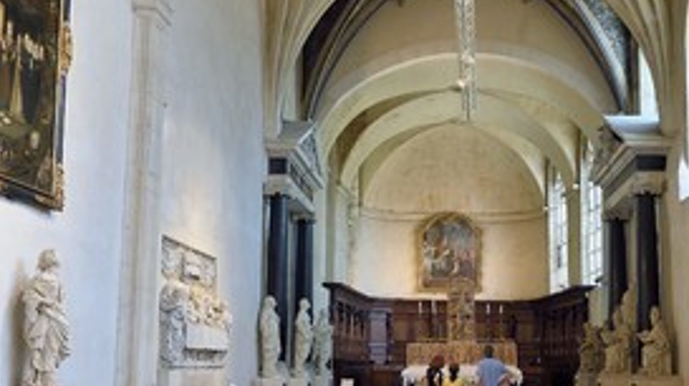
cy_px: 219
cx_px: 384
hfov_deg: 41.3
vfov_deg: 23.9
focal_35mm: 50
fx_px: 913
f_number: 6.3
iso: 800
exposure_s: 1/30
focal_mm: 31
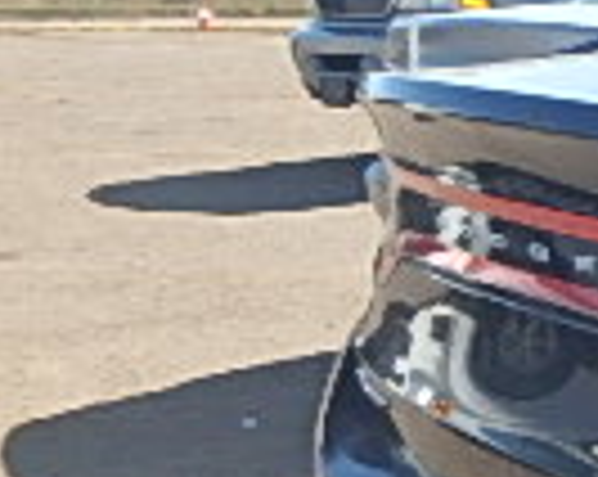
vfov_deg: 15.3
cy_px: 428
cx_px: 1353
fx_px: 1750
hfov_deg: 14.4
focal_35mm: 99
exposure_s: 1/640
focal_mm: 3.7
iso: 125
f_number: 3.5
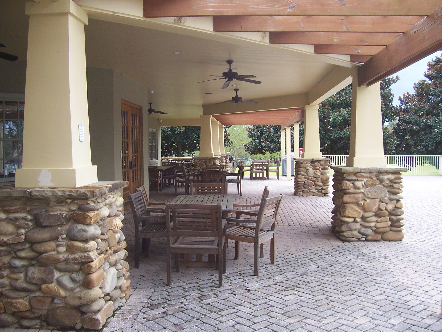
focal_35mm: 34
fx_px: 434
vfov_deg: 41.8
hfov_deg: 54.0
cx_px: 221
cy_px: 166
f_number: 2.7
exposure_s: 1/250
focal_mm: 5.6
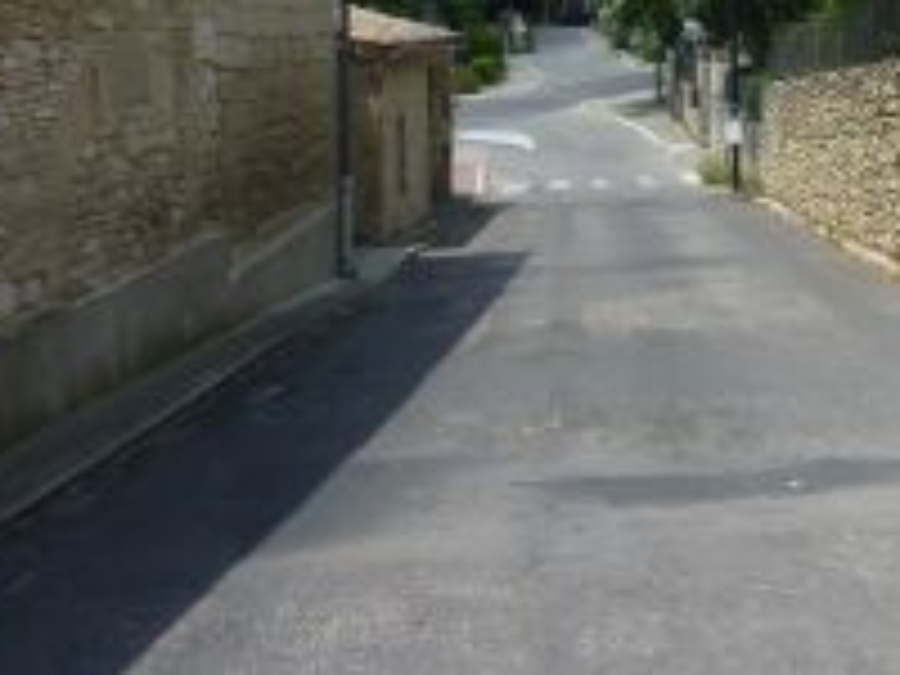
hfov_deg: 37.1
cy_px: 94
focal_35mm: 50
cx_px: 688
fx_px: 1300
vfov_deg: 28.2
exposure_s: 1/400
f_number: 4.5
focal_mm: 4.1
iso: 80
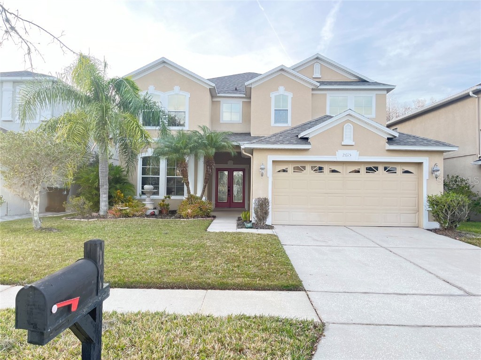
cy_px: 180
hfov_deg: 67.3
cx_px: 240
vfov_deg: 53.1
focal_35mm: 26
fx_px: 361
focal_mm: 5.1
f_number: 1.6
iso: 64
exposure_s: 1/162
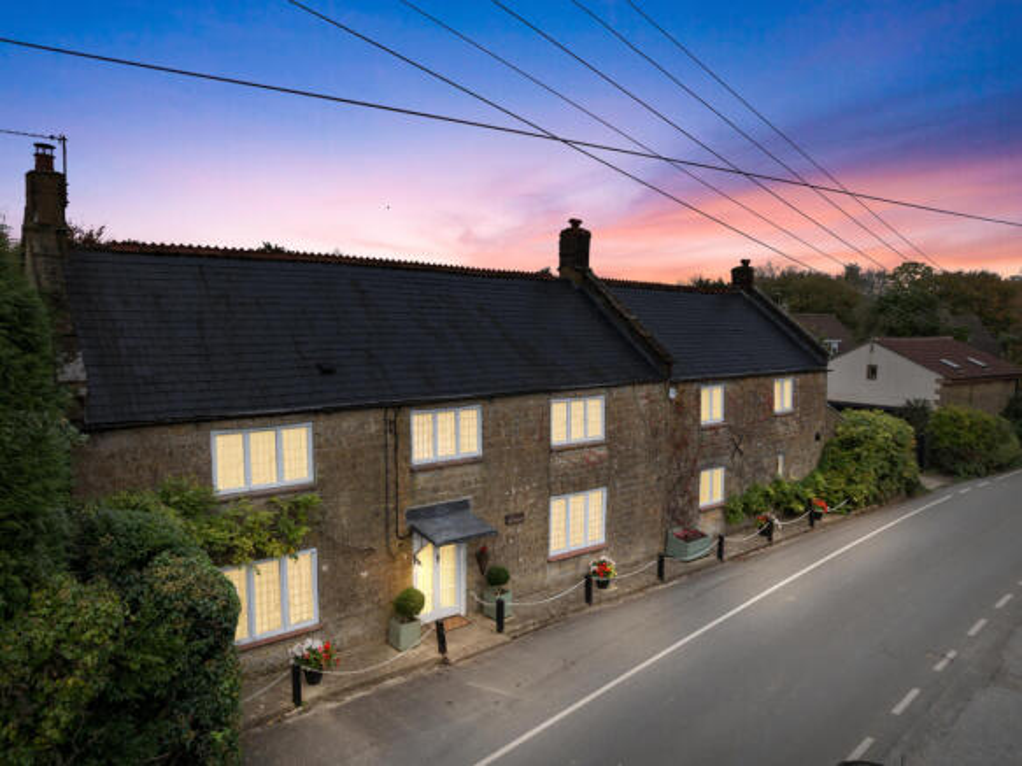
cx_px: 511
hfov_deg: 71.6
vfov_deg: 56.8
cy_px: 383
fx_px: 708
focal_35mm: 24
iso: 120
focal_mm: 12.29
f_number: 2.8
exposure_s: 1/40
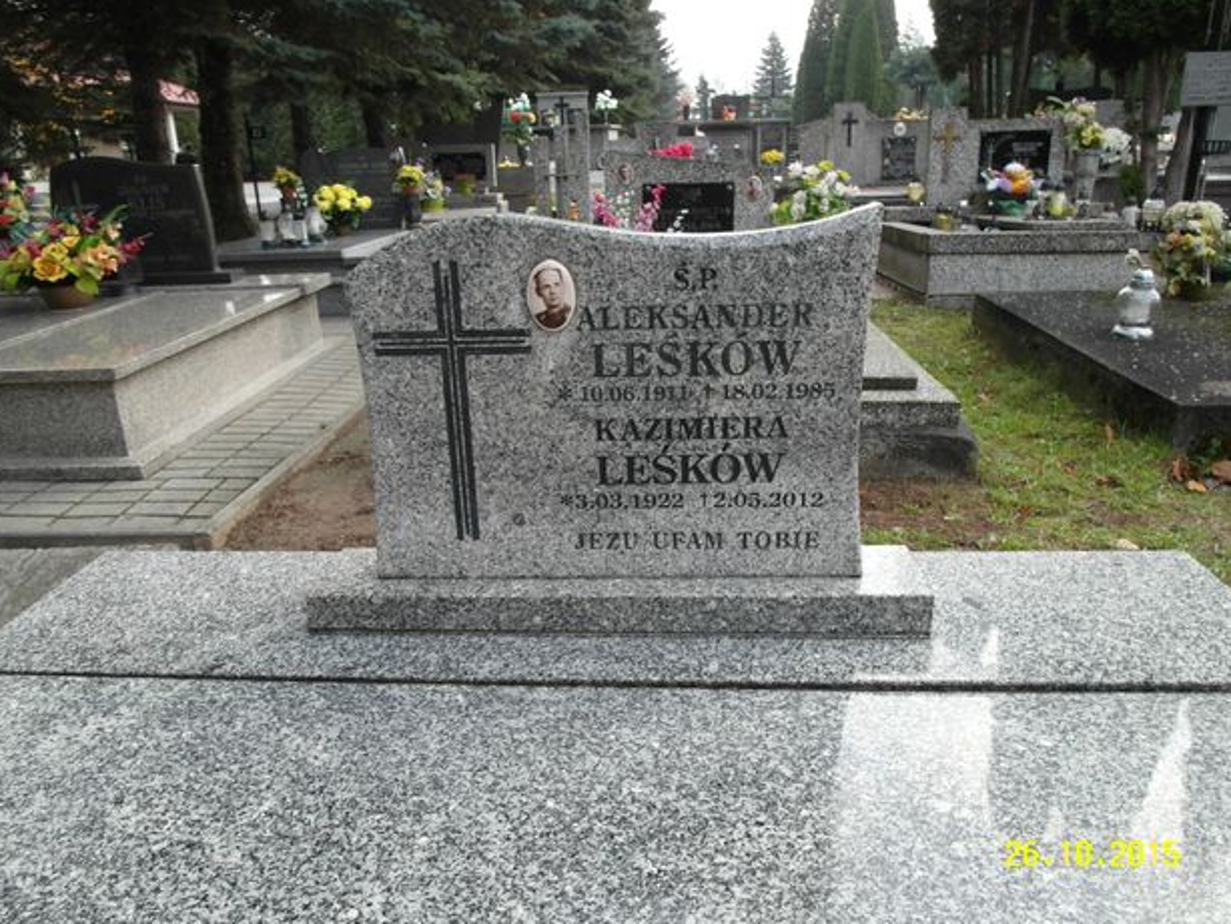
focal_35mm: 25
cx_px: 628
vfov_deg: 54.9
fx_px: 889
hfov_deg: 69.4
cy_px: 475
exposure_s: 1/60
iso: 100
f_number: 3.4
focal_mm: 5.2
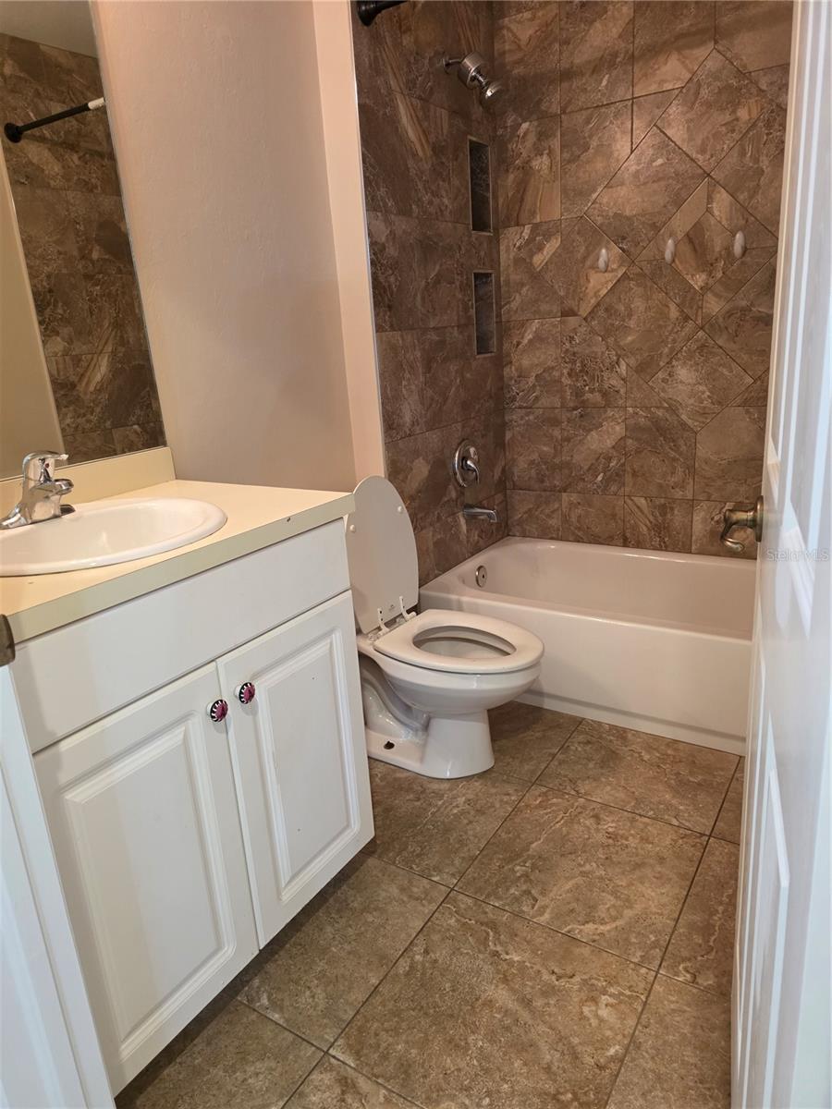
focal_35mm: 23
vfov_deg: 73.9
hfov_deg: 58.9
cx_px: 416
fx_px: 737
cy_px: 554
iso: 640
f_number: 1.7
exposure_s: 1/120
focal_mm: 6.3
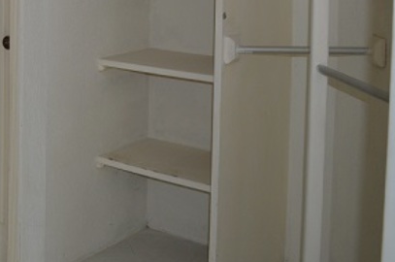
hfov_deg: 26.4
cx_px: -79
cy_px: -50
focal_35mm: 68
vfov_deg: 18.9
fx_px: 745
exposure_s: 1/60
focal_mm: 18
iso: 450
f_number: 3.5
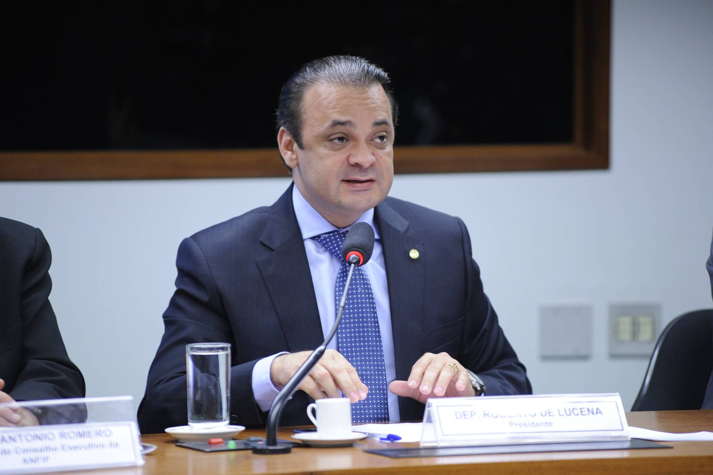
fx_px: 3960
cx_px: 356
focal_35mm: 200
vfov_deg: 6.9
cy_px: 238
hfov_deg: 10.3
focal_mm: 200
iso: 2500
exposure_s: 1/250
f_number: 3.5
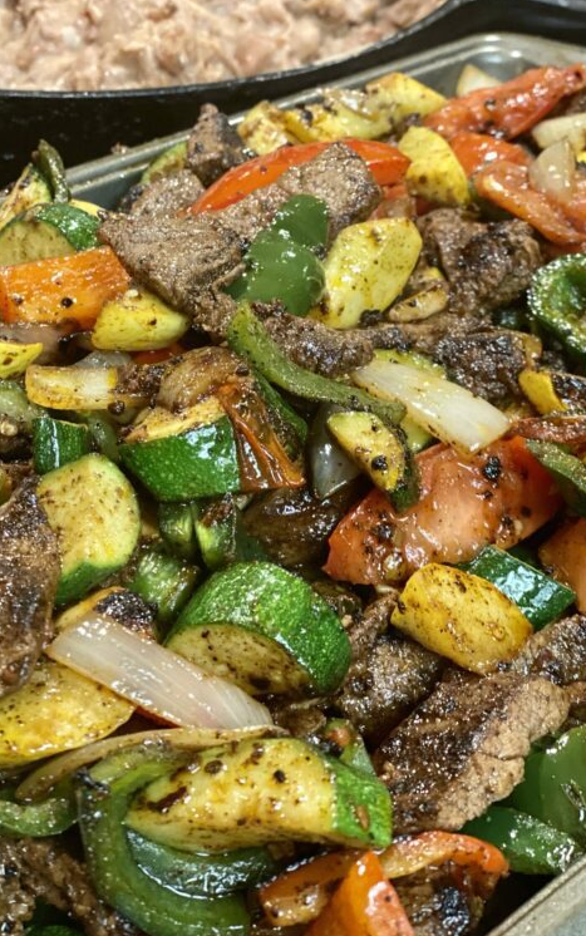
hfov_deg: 20.6
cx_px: 237
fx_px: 1608
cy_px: 416
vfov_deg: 32.4
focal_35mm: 63
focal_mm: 6
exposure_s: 1/40
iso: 400
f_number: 2
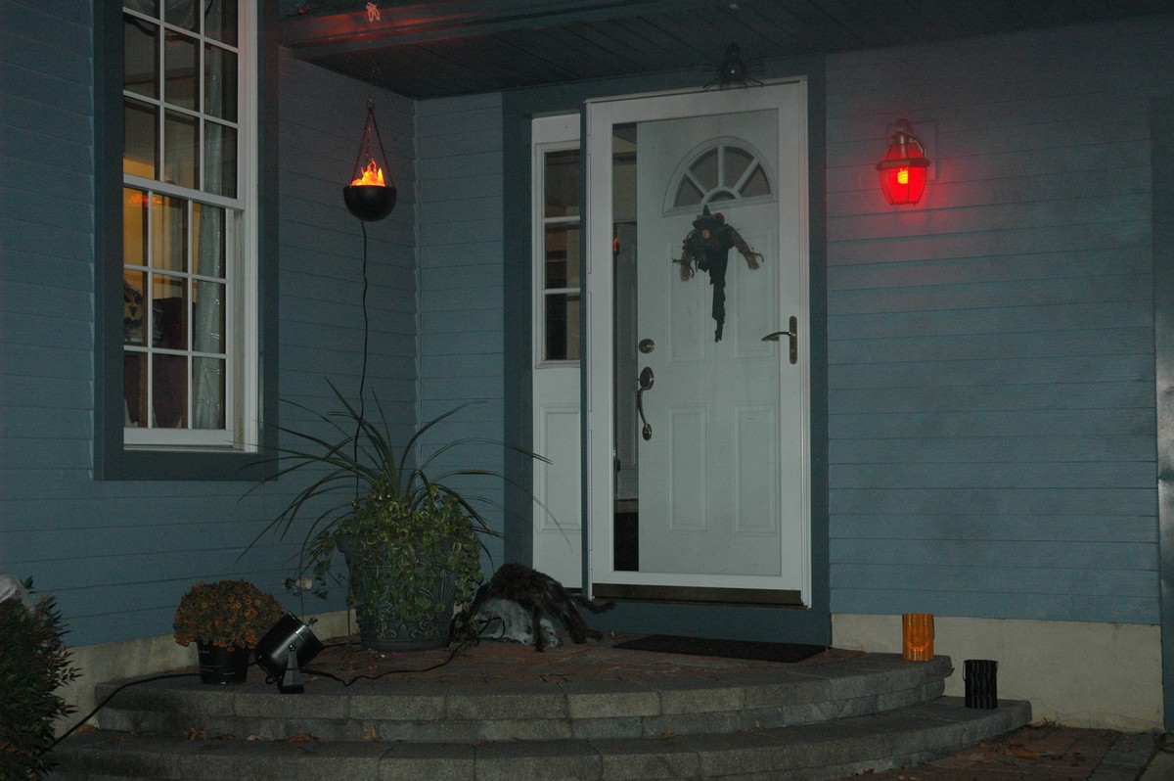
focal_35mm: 52
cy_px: 390
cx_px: 587
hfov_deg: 37.9
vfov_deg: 25.7
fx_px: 1711
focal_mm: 35
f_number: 4.2
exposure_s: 1/60
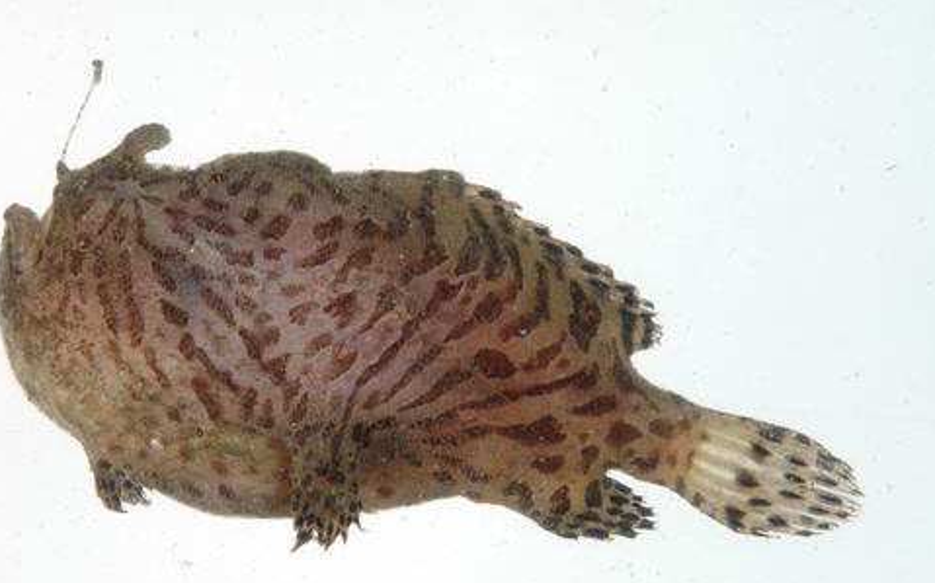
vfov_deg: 9.1
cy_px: 325
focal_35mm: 144
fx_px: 3659
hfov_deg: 14.6
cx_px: 420
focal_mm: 75
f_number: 8
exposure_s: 1/25
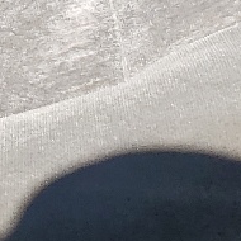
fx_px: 1528
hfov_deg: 8.8
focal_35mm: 194
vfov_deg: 7.7
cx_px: -129
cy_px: -502
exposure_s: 1/2500
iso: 50
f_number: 1.5
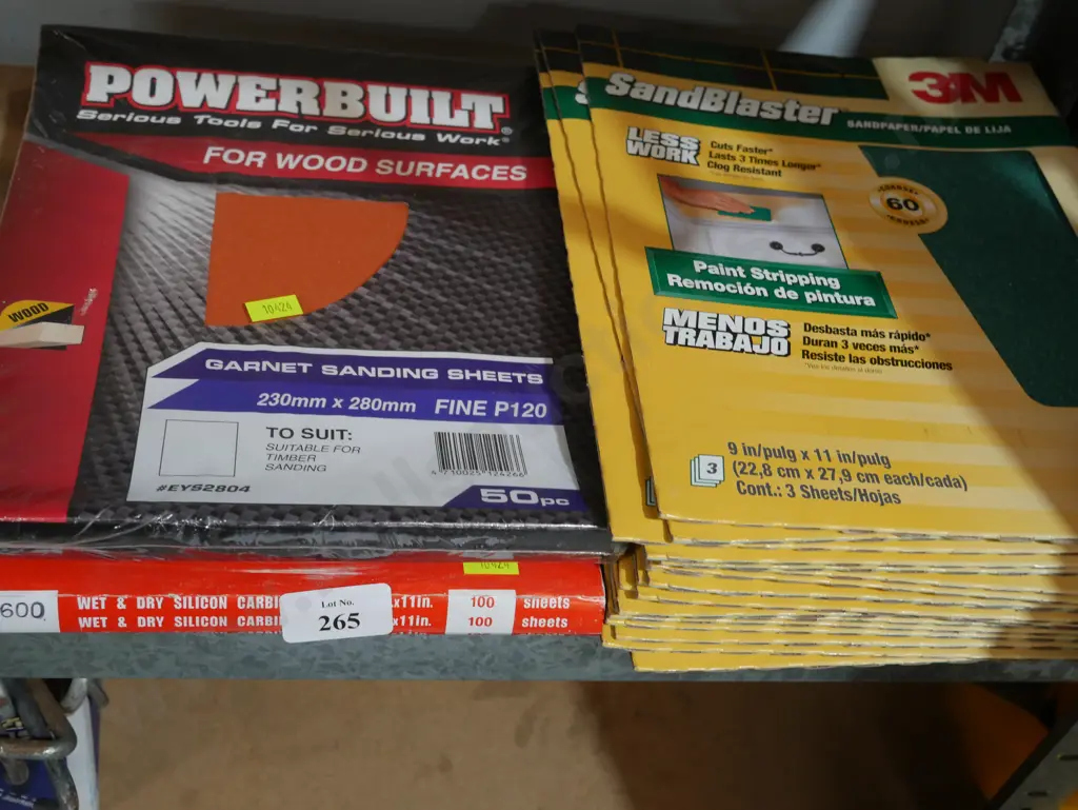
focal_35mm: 42
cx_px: 539
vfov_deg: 34.4
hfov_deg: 44.8
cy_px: 405
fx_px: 1309
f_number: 4.6
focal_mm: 21
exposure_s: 1/60
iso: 500
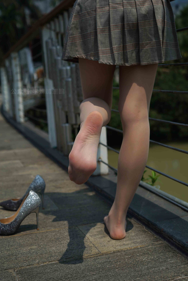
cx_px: 94
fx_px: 391
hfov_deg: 27.0
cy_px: 140
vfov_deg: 39.6
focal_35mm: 50
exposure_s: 1/3200
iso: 100
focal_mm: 50
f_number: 4
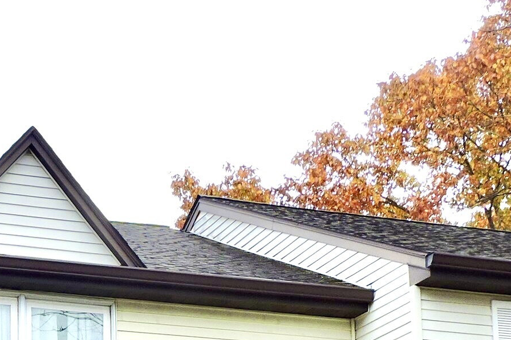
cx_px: 121
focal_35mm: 107
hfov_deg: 19.0
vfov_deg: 12.1
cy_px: 544
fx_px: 1518
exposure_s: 1/400
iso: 100
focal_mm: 5.4
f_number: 3.1
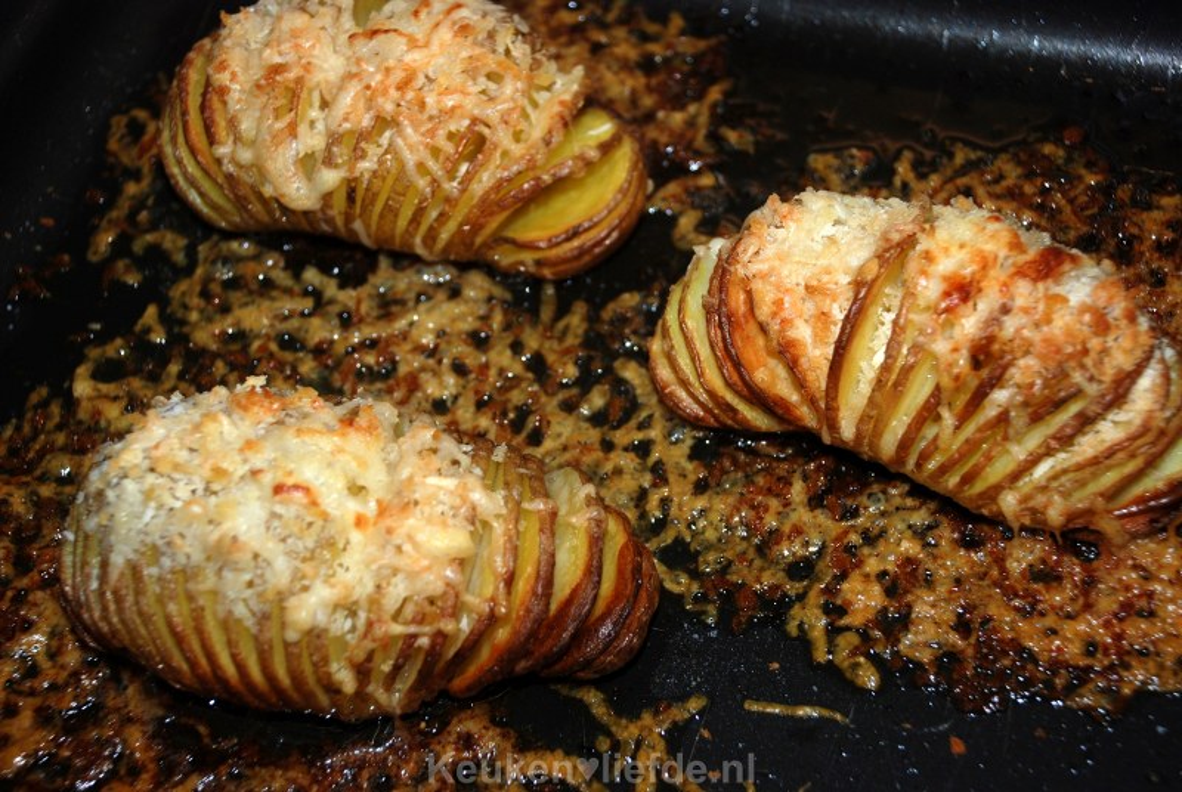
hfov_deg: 28.0
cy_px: 396
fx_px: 2367
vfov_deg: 19.0
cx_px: 591
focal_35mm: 72
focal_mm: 48
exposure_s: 1/60
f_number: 4.8
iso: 200
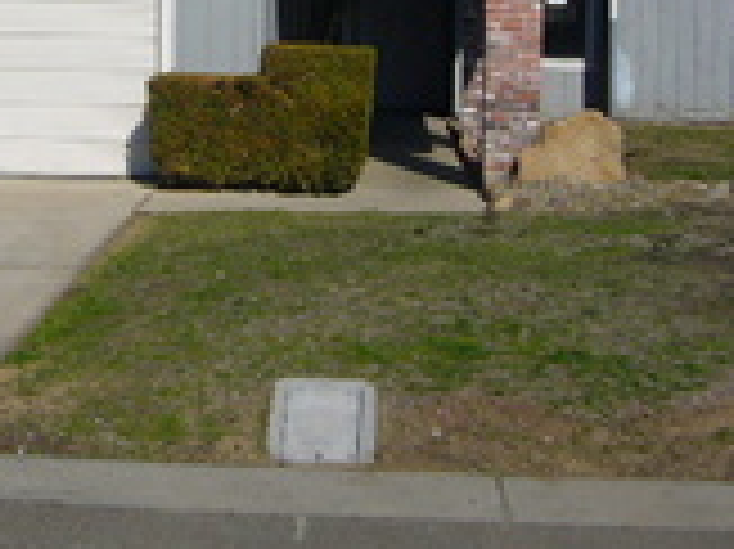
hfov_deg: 23.2
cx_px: 131
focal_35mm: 83
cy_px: 58
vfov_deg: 17.5
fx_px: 1759
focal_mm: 4.6
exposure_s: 1/800
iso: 80
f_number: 5.6
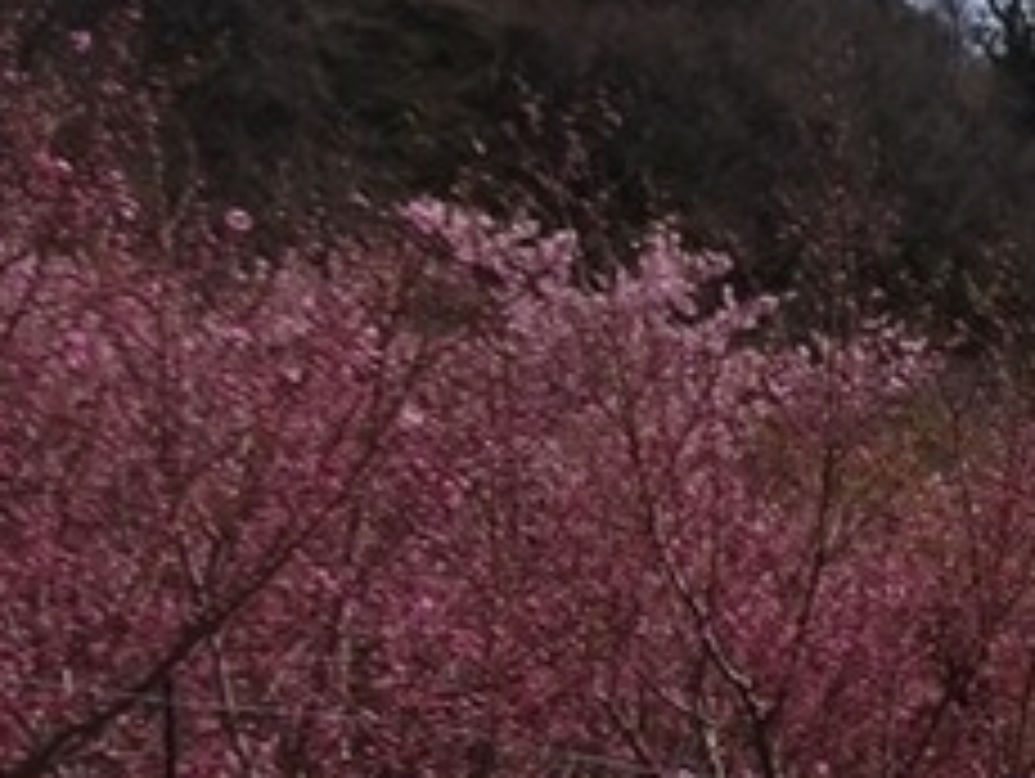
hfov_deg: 11.9
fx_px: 3741
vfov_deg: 11.8
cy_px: 774
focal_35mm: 125
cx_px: 2655
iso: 80
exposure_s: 1/1250
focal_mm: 4.1
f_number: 3.5
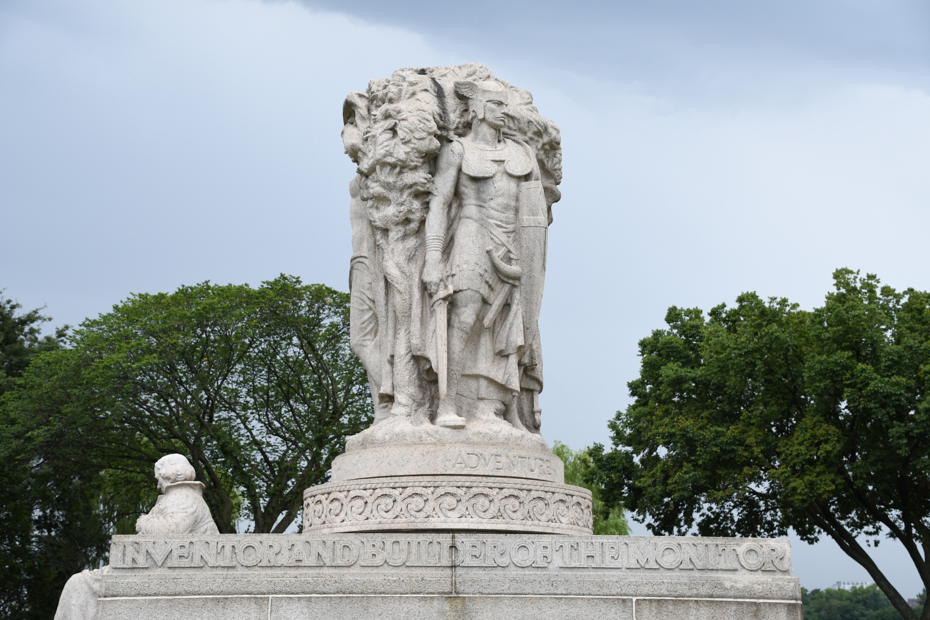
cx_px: 465
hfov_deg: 35.1
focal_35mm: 57
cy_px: 310
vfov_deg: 23.8
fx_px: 1472
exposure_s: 1/200
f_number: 4.2
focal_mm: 38
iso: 100
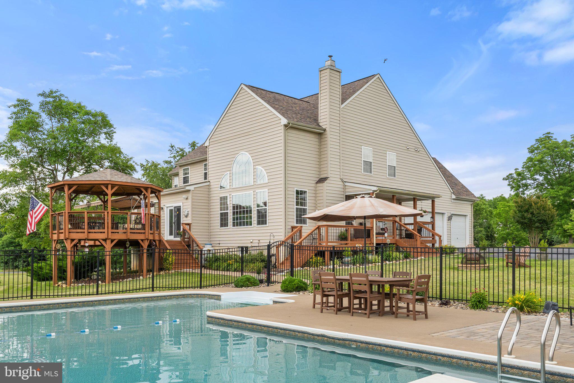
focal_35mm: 30
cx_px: 287
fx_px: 478
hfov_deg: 61.9
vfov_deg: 43.6
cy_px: 192
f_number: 8
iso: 640
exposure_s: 1/800
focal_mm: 20
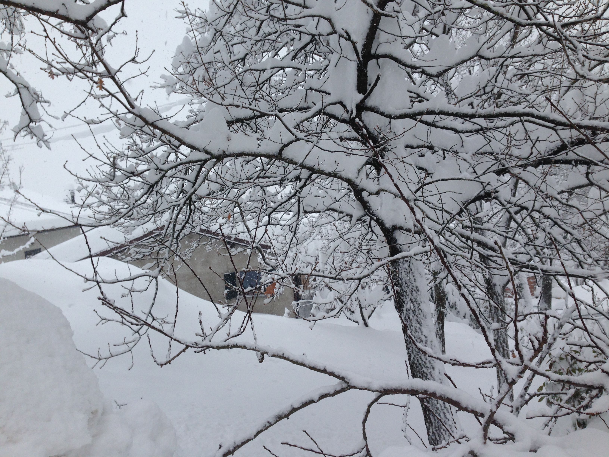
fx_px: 581
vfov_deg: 42.9
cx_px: 304
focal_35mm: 33
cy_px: 228
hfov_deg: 55.4
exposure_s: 1/653
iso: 50
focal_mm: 4.12
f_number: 2.4
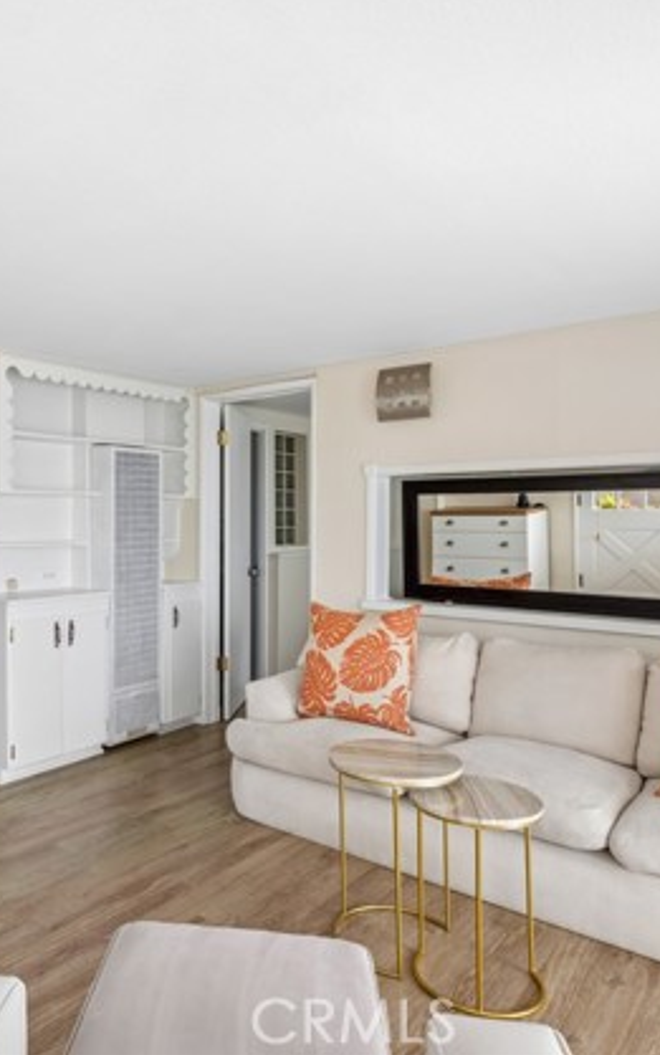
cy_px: 520
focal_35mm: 25
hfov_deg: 47.5
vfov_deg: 72.5
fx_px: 719
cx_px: 164
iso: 100
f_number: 9
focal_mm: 16
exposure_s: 1/50
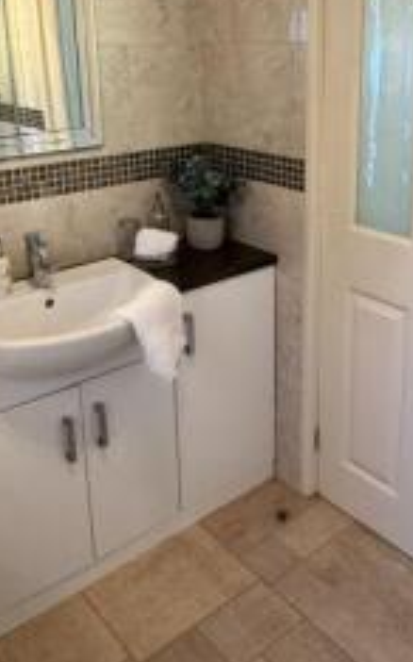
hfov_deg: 34.3
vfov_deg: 51.7
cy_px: 216
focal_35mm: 37
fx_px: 667
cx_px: 250
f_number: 2.2
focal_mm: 2.22
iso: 250
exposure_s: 1/100
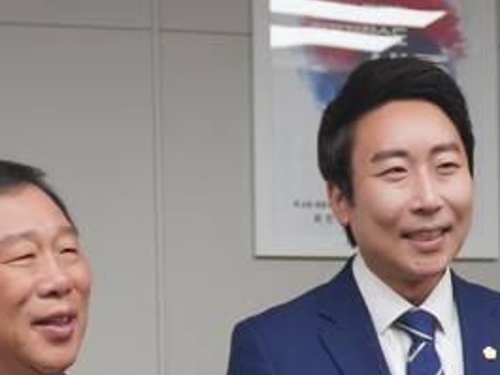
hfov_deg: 16.6
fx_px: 1709
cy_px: 410
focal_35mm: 118
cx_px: 208
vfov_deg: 12.3
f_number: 4
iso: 640
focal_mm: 31
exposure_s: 1/160
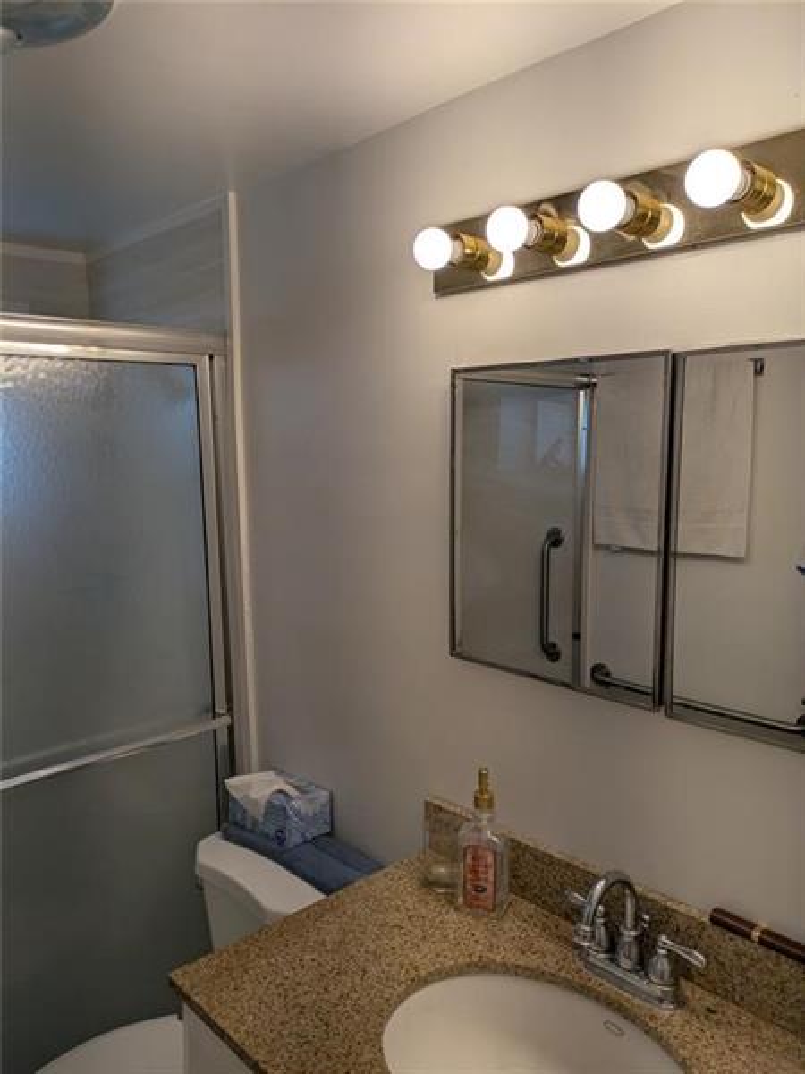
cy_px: 537
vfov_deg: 69.4
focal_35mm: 25
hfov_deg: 54.9
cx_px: 402
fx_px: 775
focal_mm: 5.43
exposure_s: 1/319
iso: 50
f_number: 1.89
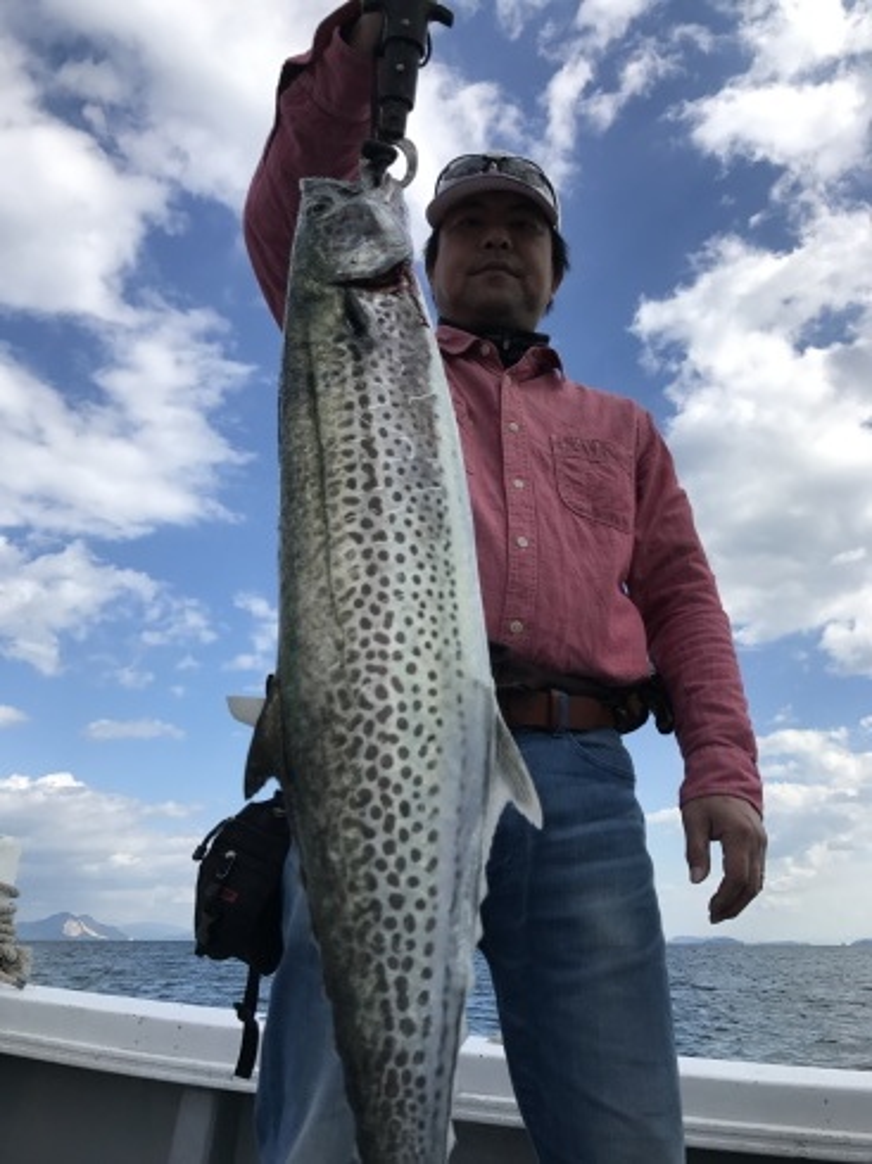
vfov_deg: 63.5
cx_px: 436
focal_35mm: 28
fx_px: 941
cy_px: 582
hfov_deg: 49.7
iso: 20
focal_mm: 3.99
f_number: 1.8
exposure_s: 1/2227
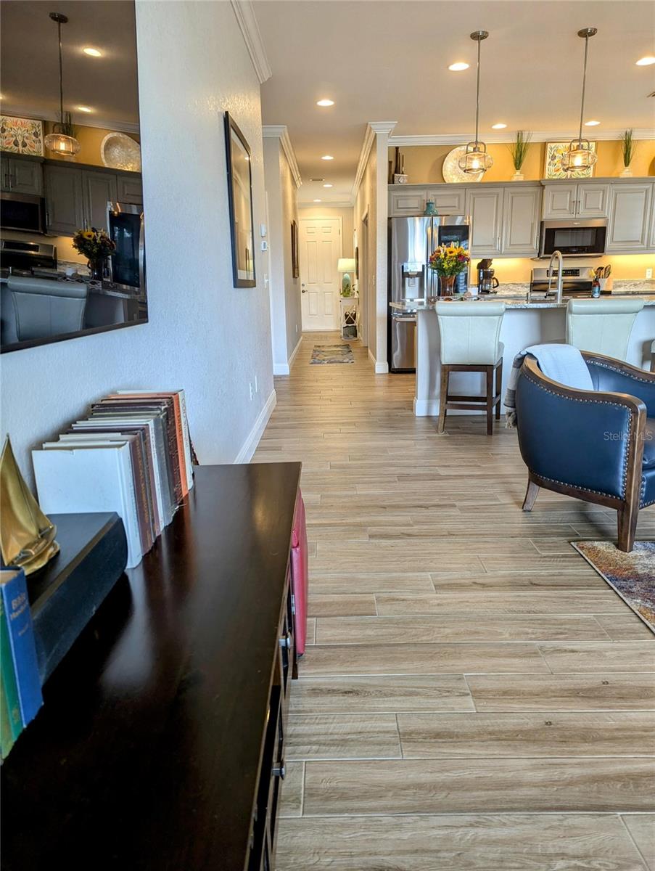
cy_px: 436
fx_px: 604
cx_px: 328
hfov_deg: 56.9
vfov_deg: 71.5
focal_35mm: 24
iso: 34
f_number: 1.85
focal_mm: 6.81
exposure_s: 1/30
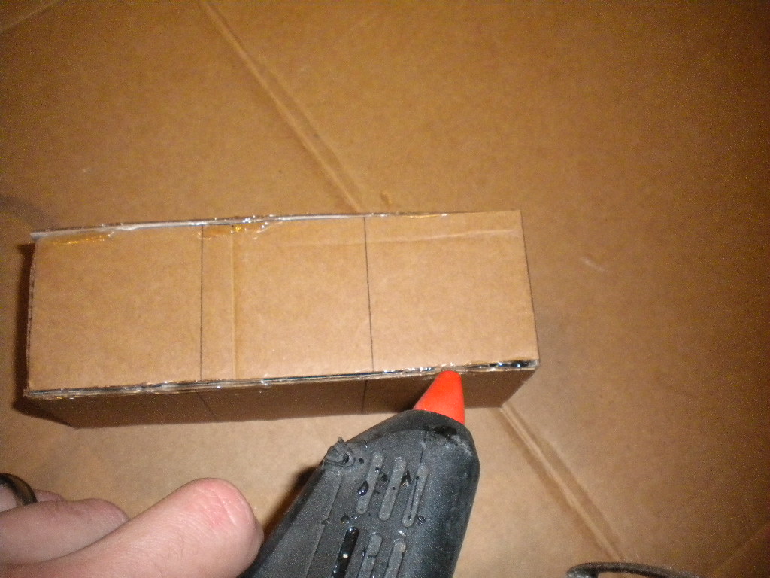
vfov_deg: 40.7
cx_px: 385
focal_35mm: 35
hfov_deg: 52.6
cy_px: 289
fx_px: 779
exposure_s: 1/30
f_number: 4.6
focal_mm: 6.3
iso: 800
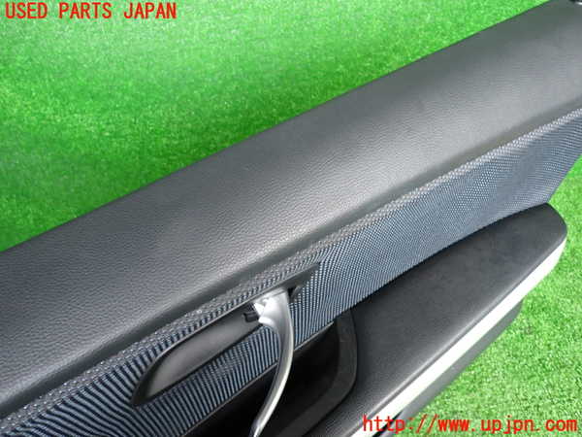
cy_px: 218
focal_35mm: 25
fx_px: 420
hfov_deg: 69.4
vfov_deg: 54.9
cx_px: 291
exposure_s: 1/30
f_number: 2
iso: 200
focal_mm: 4.5
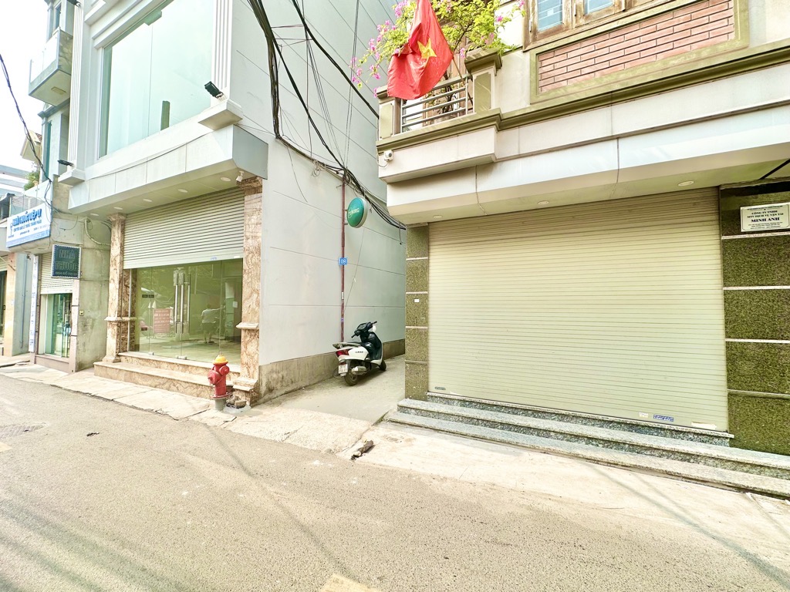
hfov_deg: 102.1
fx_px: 320
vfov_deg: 85.7
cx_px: 395
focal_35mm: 14
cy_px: 296
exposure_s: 1/475
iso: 40
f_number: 2.2
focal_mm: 2.22
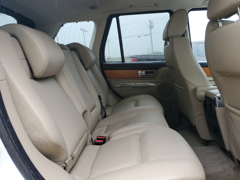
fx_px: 180
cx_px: 120
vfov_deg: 53.1
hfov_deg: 67.3
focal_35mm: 26
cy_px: 90
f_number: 1.5
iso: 50
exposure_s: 1/125
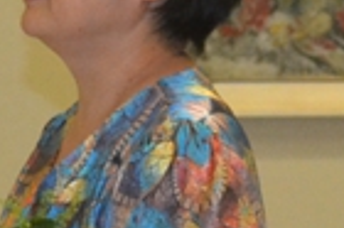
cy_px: 11
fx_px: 2730
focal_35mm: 286
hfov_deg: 7.2
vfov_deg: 4.8
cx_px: 120
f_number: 4.2
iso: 1800
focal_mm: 26
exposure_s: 1/60
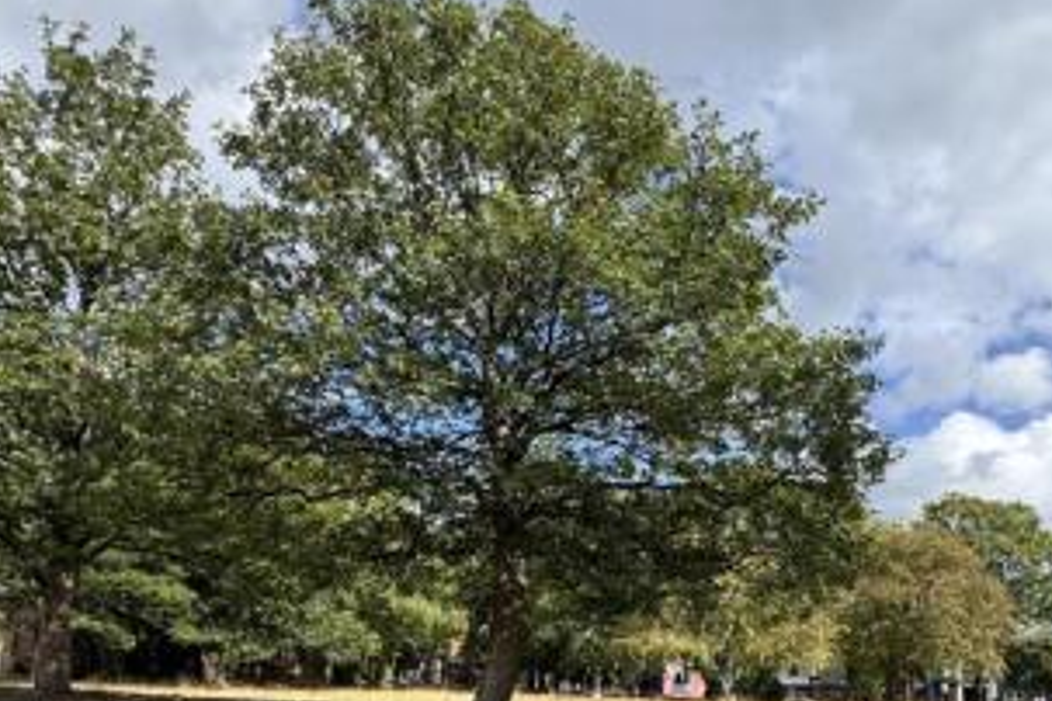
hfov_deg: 65.0
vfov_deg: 43.7
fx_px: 818
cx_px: 620
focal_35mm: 28
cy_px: 581
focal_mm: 2.22
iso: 50
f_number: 2.2
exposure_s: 1/796
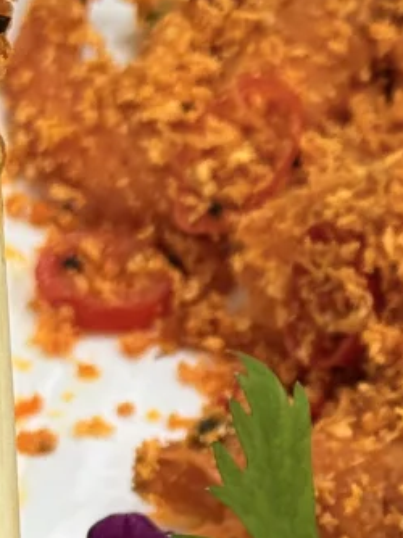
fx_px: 3217
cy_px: 428
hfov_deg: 7.1
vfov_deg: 9.5
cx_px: 498
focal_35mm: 207
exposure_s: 1/121
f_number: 1.78
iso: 50
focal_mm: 6.76
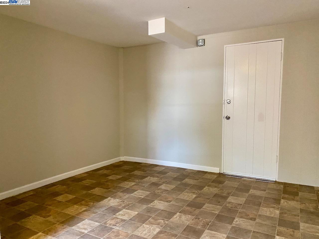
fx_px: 240
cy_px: 120
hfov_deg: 67.3
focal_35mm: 26
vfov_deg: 53.1
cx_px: 160
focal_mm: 4.25
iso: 400
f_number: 1.8
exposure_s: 1/60
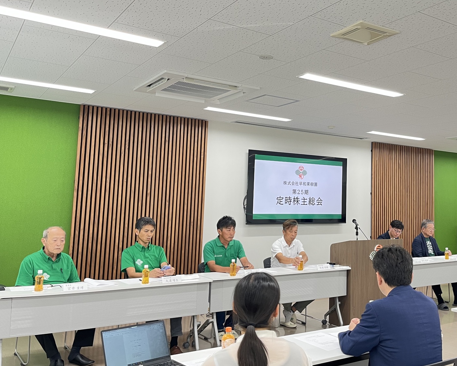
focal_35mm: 36
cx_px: 312
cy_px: 151
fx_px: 487
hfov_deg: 49.2
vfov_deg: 41.0
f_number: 1.6
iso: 100
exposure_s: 1/60
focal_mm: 5.1
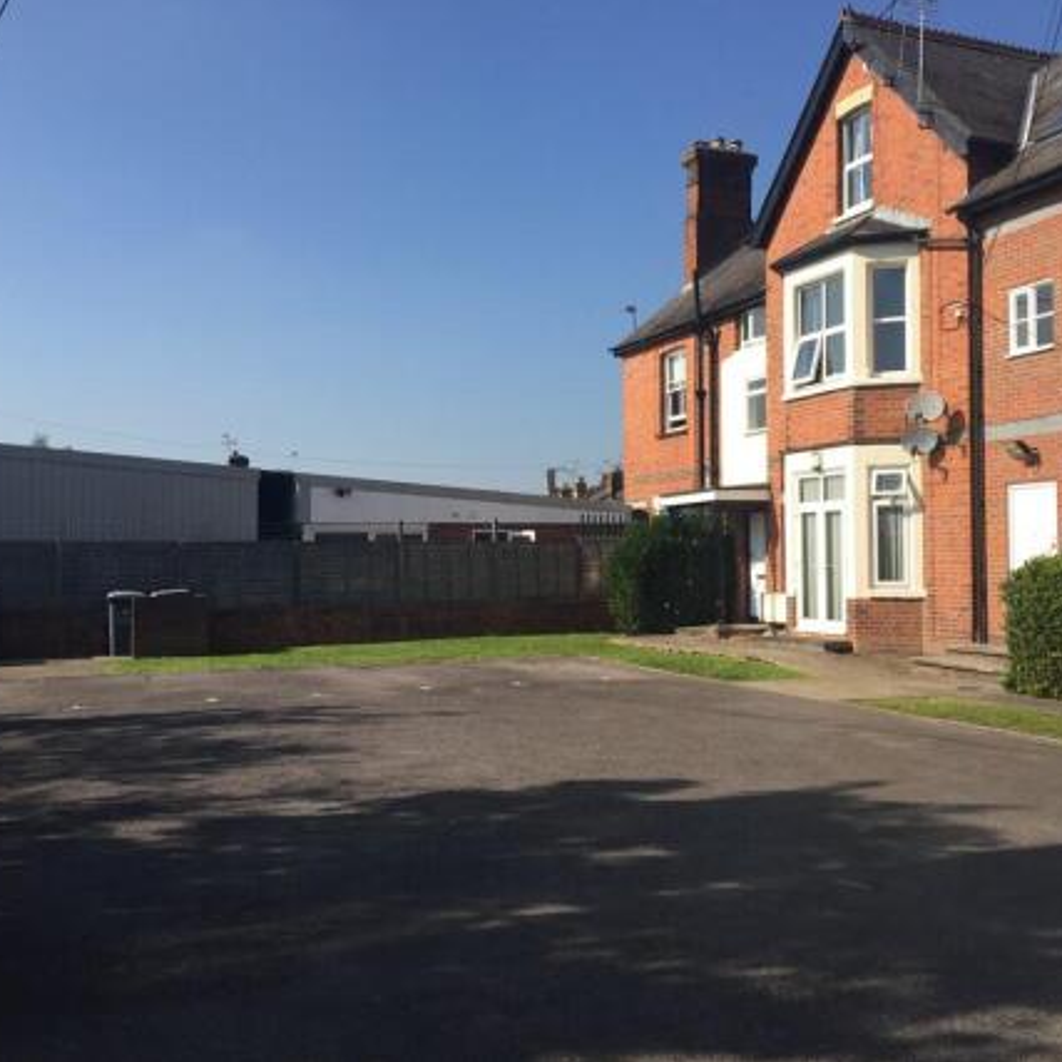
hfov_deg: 47.1
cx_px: 608
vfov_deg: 47.2
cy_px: 524
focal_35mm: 35
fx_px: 1215
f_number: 2.2
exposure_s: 1/1582
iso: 32
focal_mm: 4.15
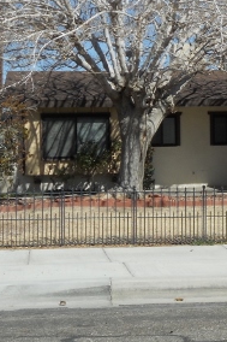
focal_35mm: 108
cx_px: 335
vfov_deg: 18.9
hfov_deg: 12.1
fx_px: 1023
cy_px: 131
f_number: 4.3
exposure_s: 1/1000
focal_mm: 8.2
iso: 80
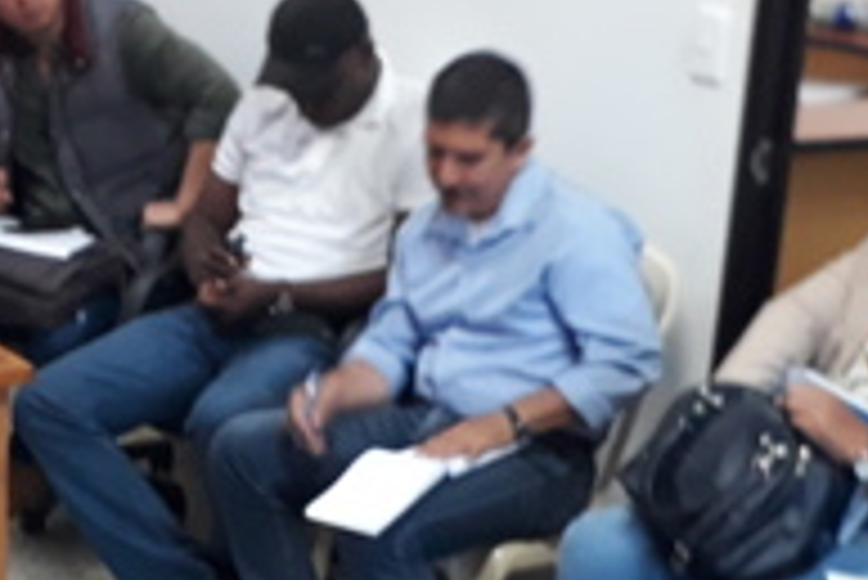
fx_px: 2244
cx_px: 193
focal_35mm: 93
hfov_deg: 21.7
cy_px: 454
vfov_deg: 14.7
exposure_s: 1/17
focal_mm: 3.6
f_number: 1.9
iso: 160
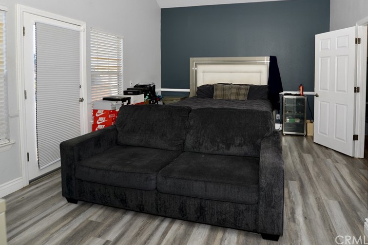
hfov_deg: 85.4
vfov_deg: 62.8
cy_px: 81
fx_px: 194
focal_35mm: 19
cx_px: 227
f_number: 5.6
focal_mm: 14
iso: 100
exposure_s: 1/60
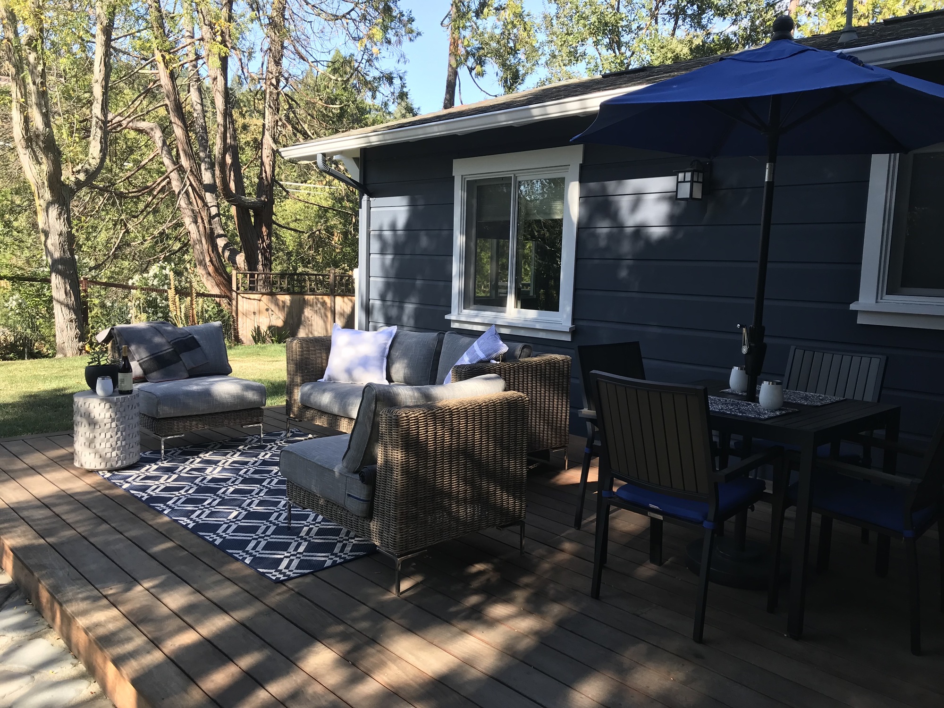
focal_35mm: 28
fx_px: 764
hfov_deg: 63.4
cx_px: 472
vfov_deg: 49.7
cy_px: 354
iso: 20
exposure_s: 1/404
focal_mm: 3.99
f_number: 1.8
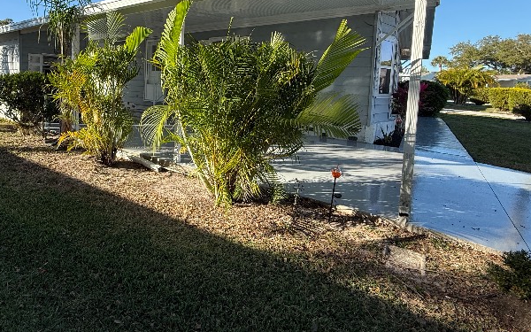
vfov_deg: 55.6
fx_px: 304
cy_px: 100
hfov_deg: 79.1
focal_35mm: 21
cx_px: 169
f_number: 2.2
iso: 64
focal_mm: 2.22
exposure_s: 1/876
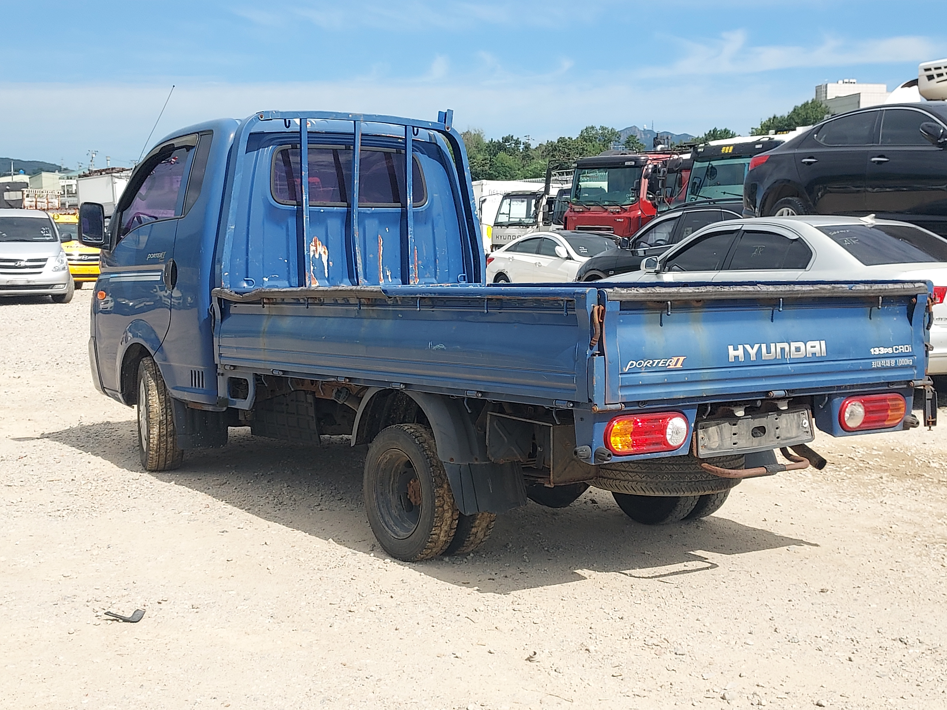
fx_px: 657
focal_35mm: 24
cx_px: 474
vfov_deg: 56.8
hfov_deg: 71.6
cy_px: 355
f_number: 1.8
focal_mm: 4.6
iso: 40
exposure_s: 1/1184
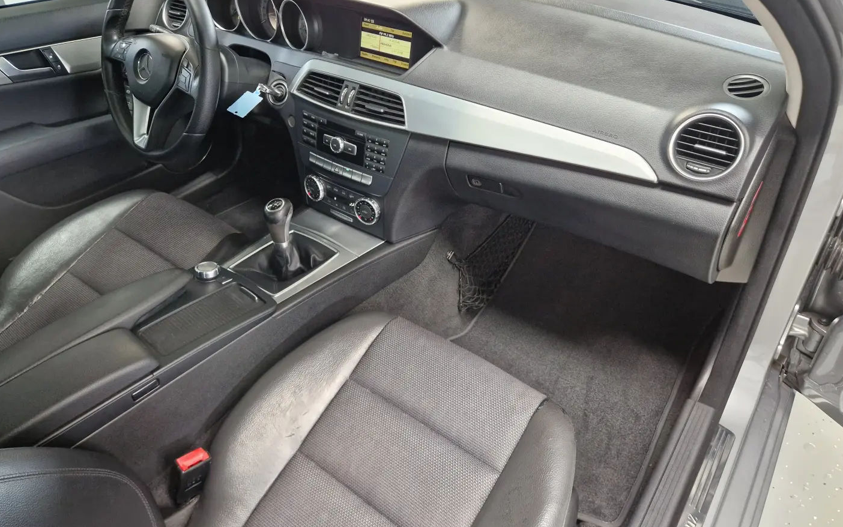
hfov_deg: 72.5
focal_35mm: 25
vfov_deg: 49.1
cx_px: 418
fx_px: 574
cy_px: 223
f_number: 1.8
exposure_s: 1/100
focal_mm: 5.4
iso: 800
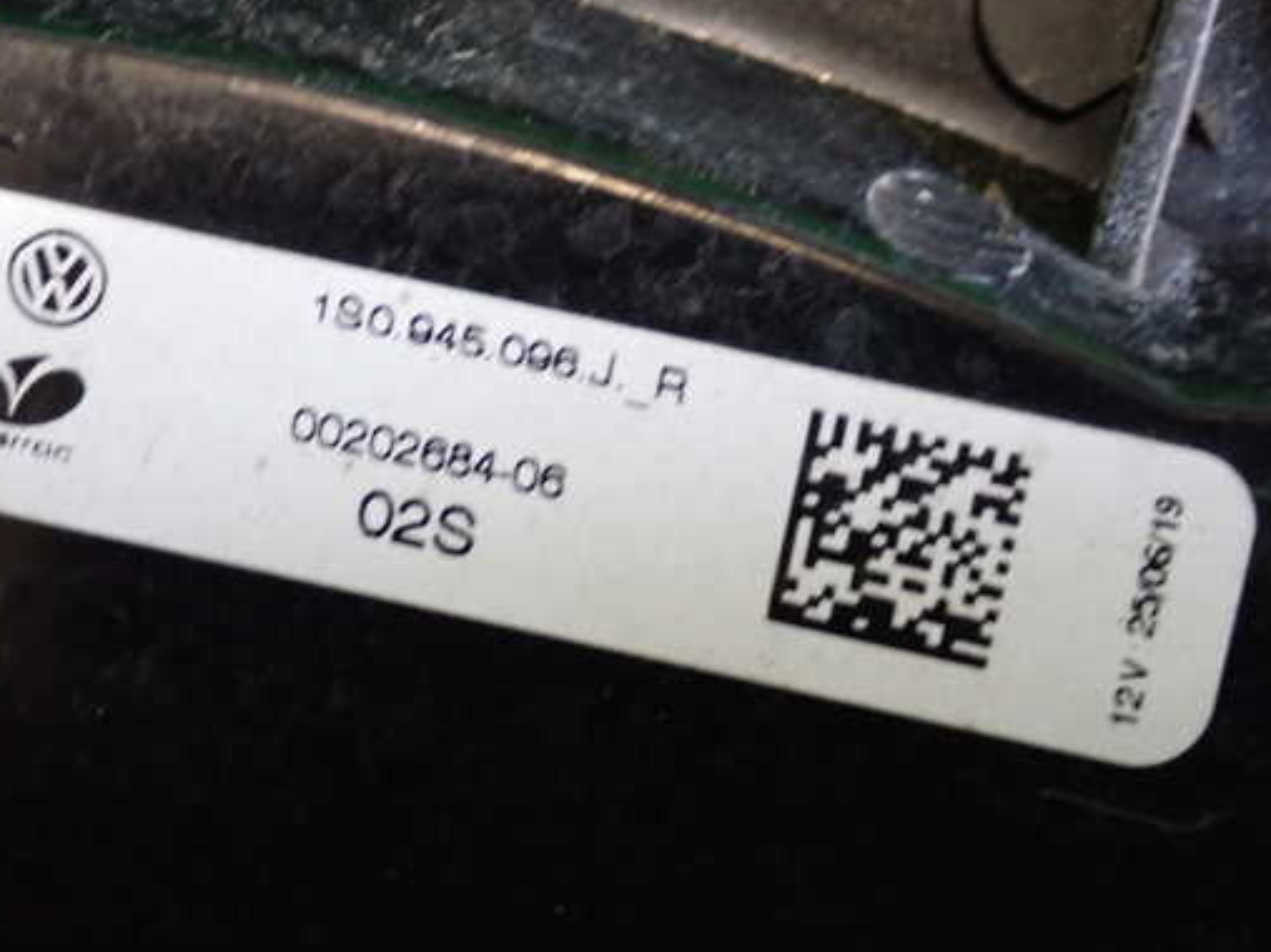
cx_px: 524
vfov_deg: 17.6
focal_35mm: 84
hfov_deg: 23.3
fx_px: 3084
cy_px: 486
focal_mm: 12.73
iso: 800
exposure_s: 1/15
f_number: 3.9
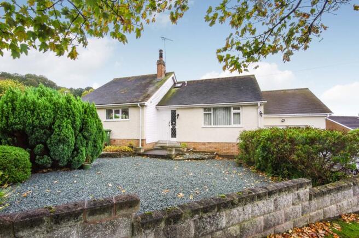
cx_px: 180
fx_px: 159
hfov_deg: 96.8
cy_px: 119
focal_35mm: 16
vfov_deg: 73.6
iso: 400
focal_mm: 11
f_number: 11
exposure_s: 1/40
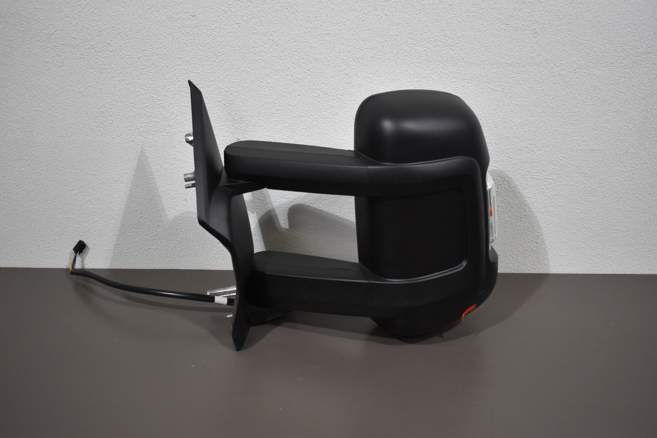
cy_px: 219
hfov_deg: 47.9
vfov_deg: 33.0
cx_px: 328
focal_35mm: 40
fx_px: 739
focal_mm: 27
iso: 800
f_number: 4
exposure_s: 1/200
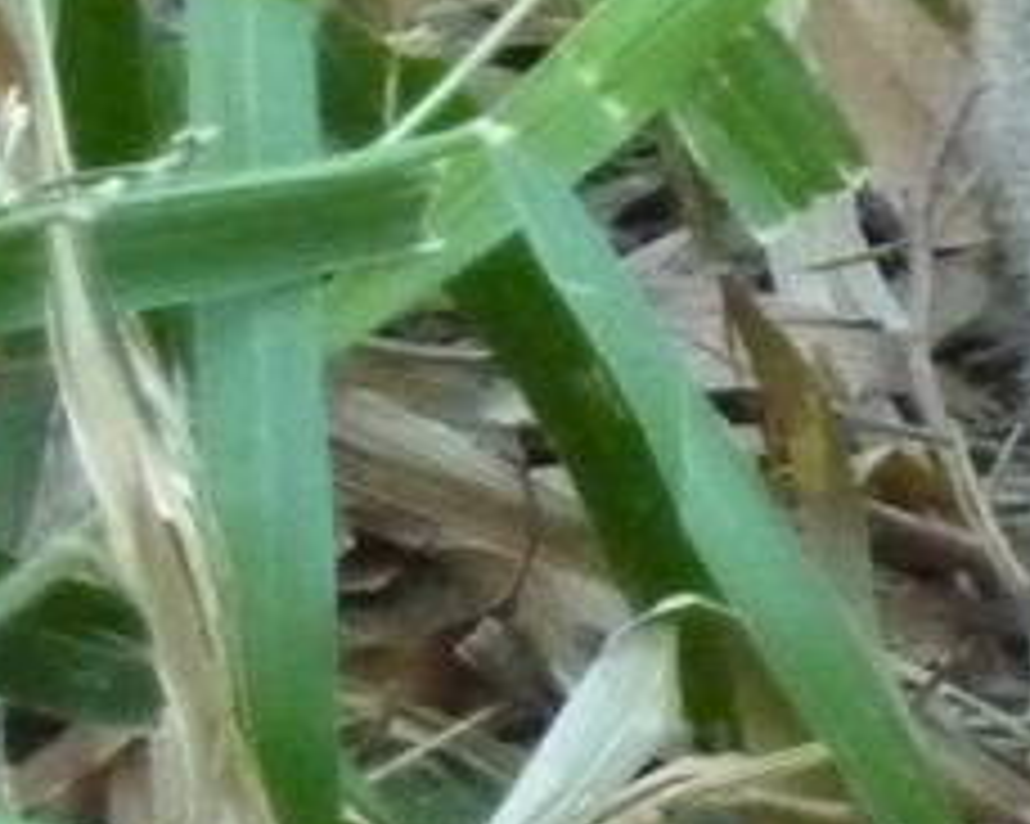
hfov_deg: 1.1
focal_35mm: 1774
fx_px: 54056
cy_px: -14
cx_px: 2744
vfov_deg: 0.9
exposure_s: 1/100
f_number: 4.7
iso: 800
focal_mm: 42.6
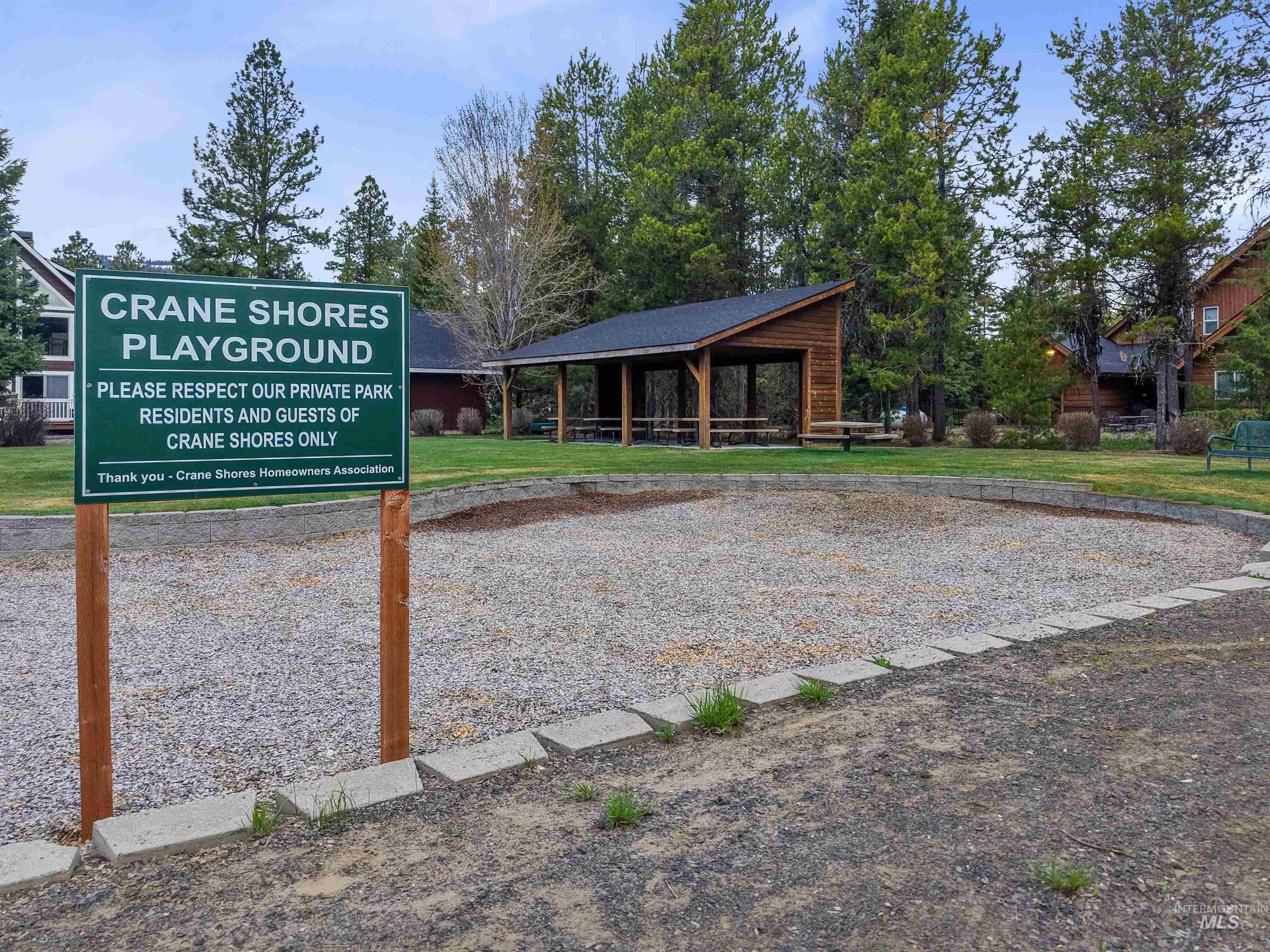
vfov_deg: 56.8
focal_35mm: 24
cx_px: 635
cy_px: 476
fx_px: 881
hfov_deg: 71.6
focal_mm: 8.67
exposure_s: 1/400
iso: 270
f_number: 1.8
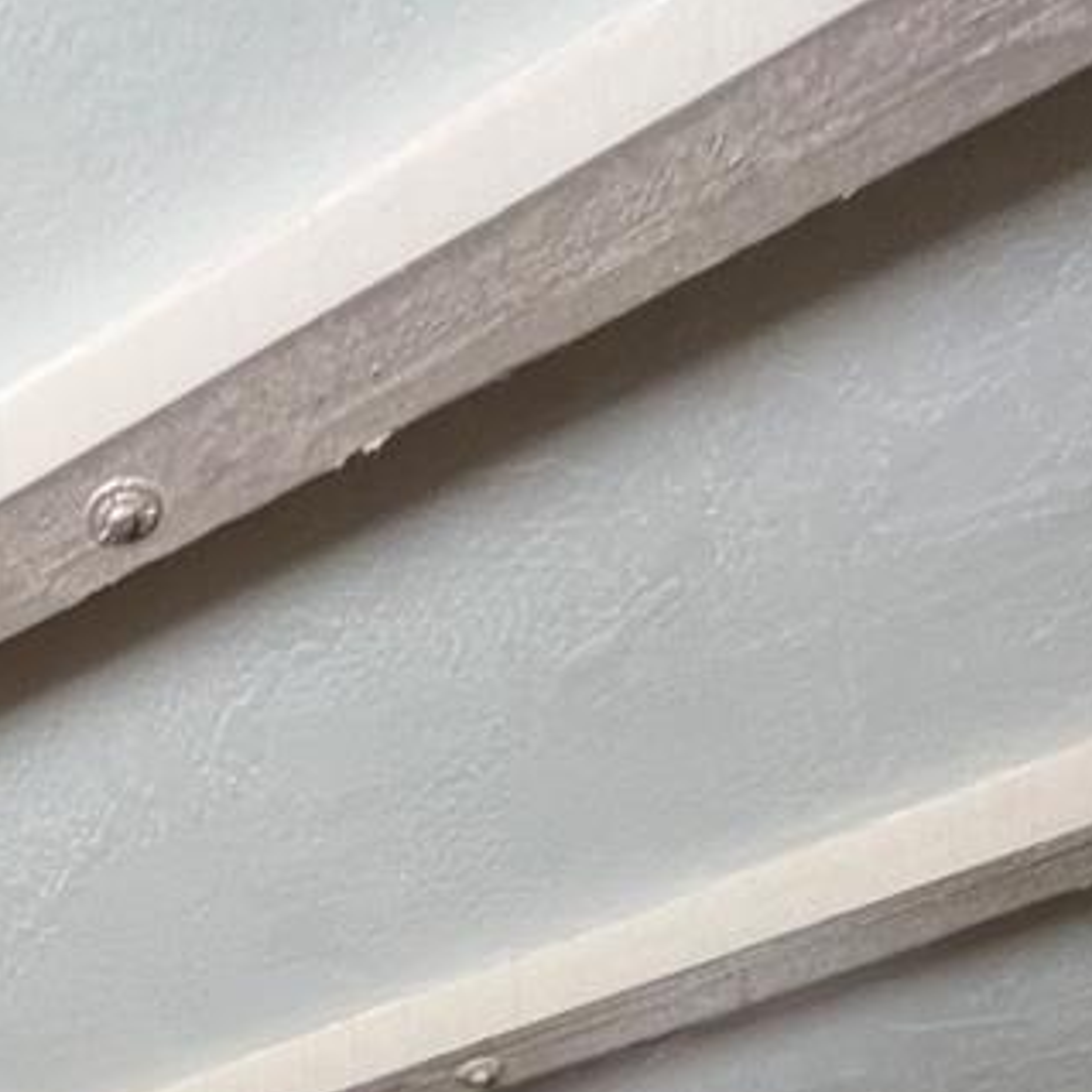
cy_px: 2177
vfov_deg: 19.1
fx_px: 1927
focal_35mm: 54
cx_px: -248
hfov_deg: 27.5
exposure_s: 1/60
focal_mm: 1.57
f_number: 1.8
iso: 250
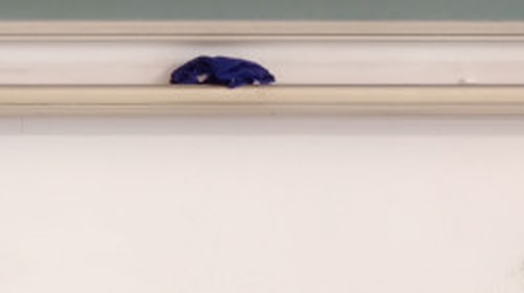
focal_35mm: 138
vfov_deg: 8.6
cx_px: -36
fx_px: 1916
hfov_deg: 15.2
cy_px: -154
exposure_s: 1/50
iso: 315
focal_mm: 4.27
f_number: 1.8
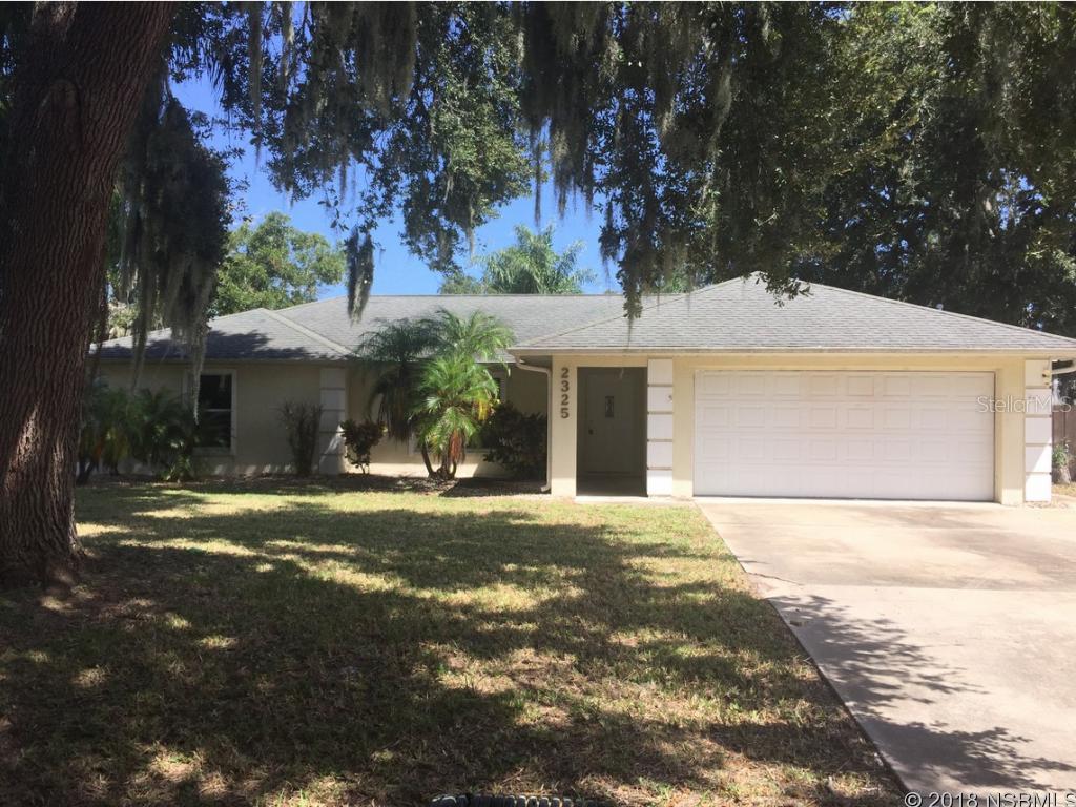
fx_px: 901
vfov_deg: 48.2
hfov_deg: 61.7
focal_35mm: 29
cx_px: 538
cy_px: 404
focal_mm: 4.15
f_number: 2.2
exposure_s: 1/1130
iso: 32
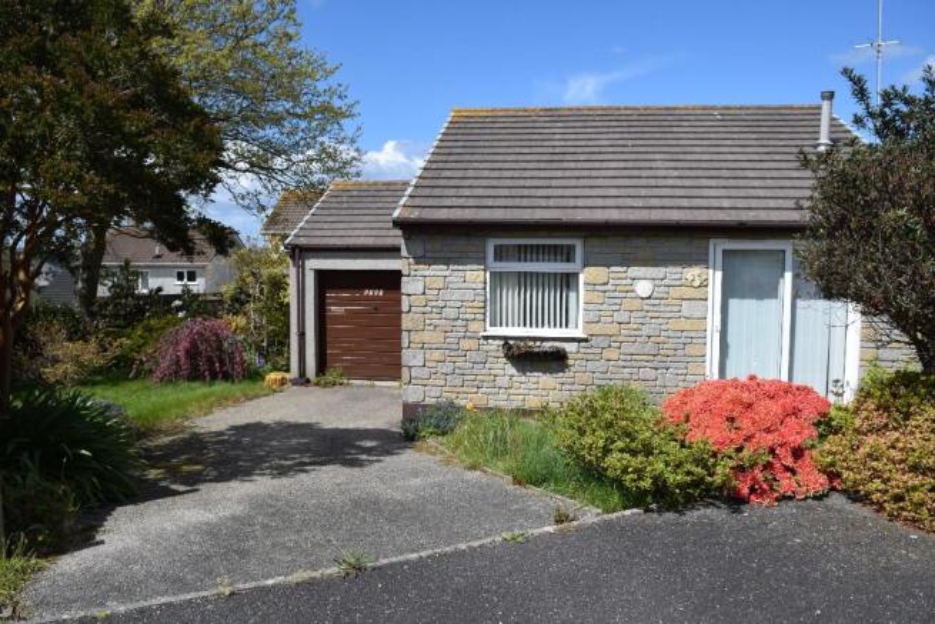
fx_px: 701
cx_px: 468
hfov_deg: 67.4
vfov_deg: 48.0
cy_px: 312
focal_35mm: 27
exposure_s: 1/500
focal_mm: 18
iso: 200
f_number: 8
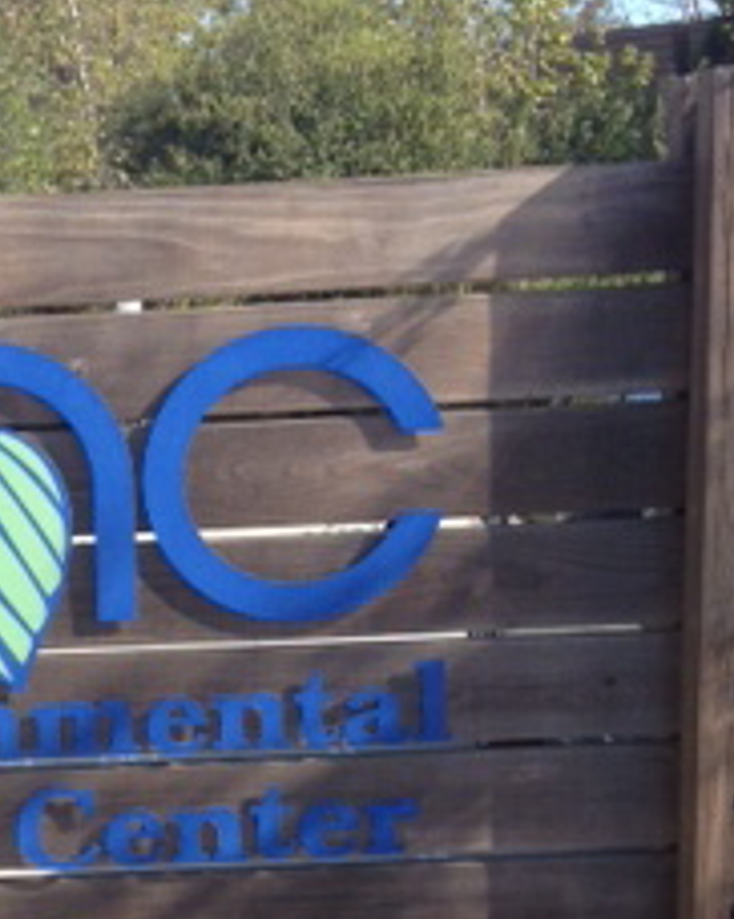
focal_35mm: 96
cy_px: 798
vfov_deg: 19.7
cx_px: -28
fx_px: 2610
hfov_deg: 15.7
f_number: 2.4
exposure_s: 1/849
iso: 80
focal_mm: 4.28
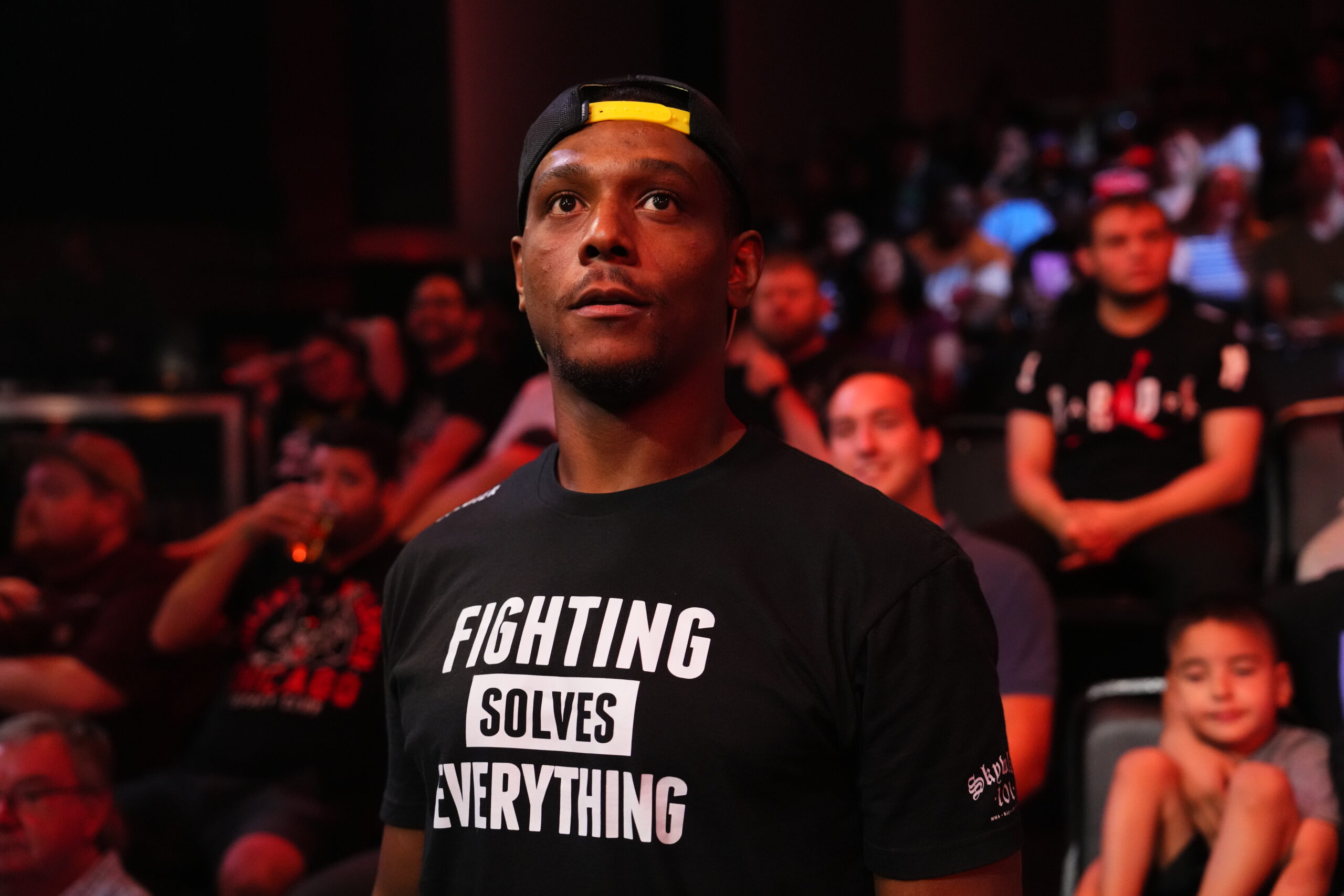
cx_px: 672
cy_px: 448
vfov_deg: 29.9
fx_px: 1680
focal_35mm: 45
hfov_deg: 43.6
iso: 5000
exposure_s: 1/800
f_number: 2.8
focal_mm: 45
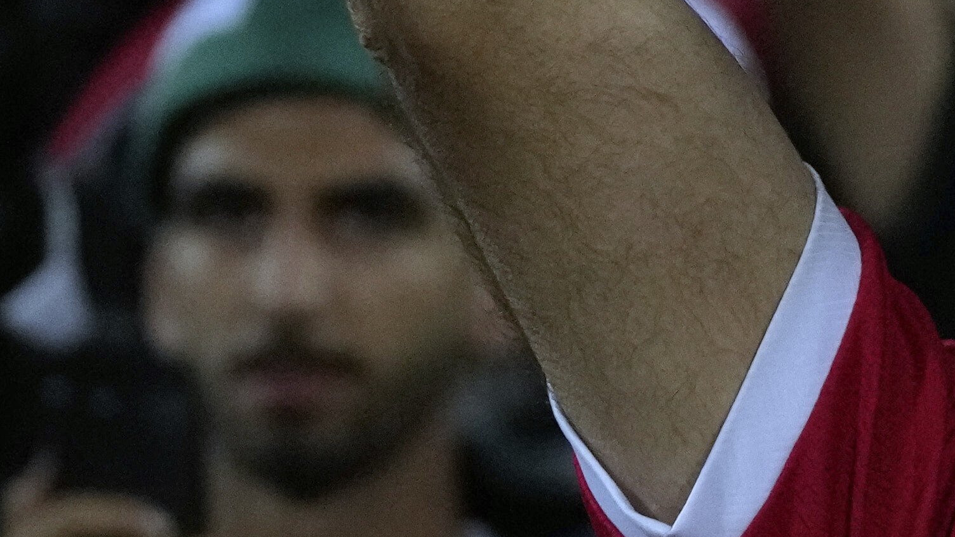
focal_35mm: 1191
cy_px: 200
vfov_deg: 1.0
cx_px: 1653
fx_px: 30159
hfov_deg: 1.8
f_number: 6.3
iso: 4000
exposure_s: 1/800
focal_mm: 203
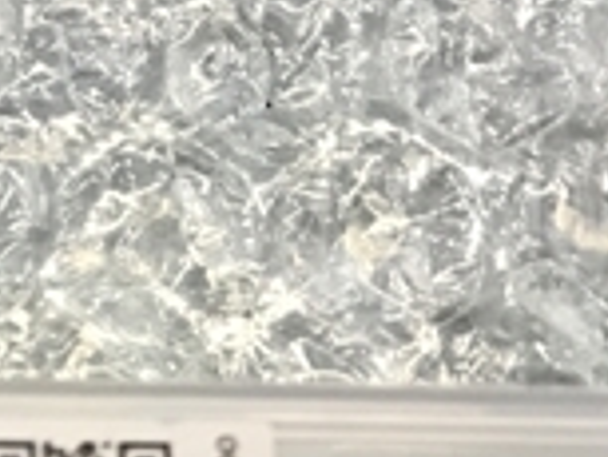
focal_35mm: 117
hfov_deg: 15.8
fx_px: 2057
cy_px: 548
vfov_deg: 12.4
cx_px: -238
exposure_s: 1/33
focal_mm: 3.99
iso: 25
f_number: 1.8
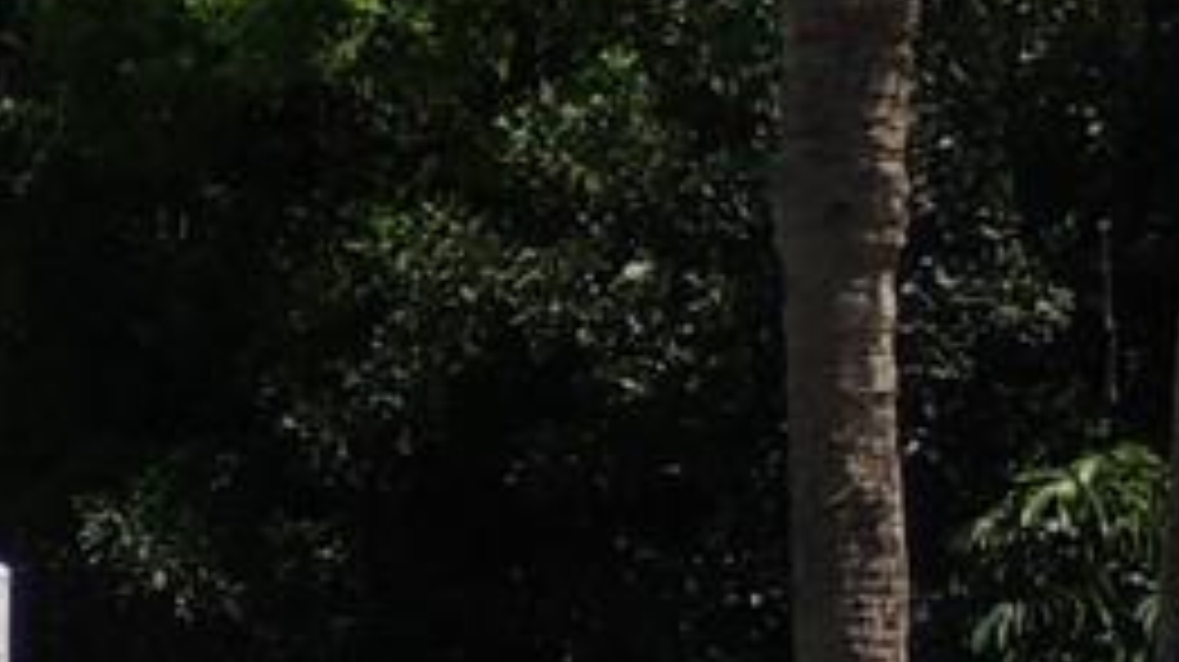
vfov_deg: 3.9
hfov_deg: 6.3
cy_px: 779
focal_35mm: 313
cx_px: -2308
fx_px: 9779
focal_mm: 8.3
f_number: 3.5
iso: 100
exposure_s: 1/1250
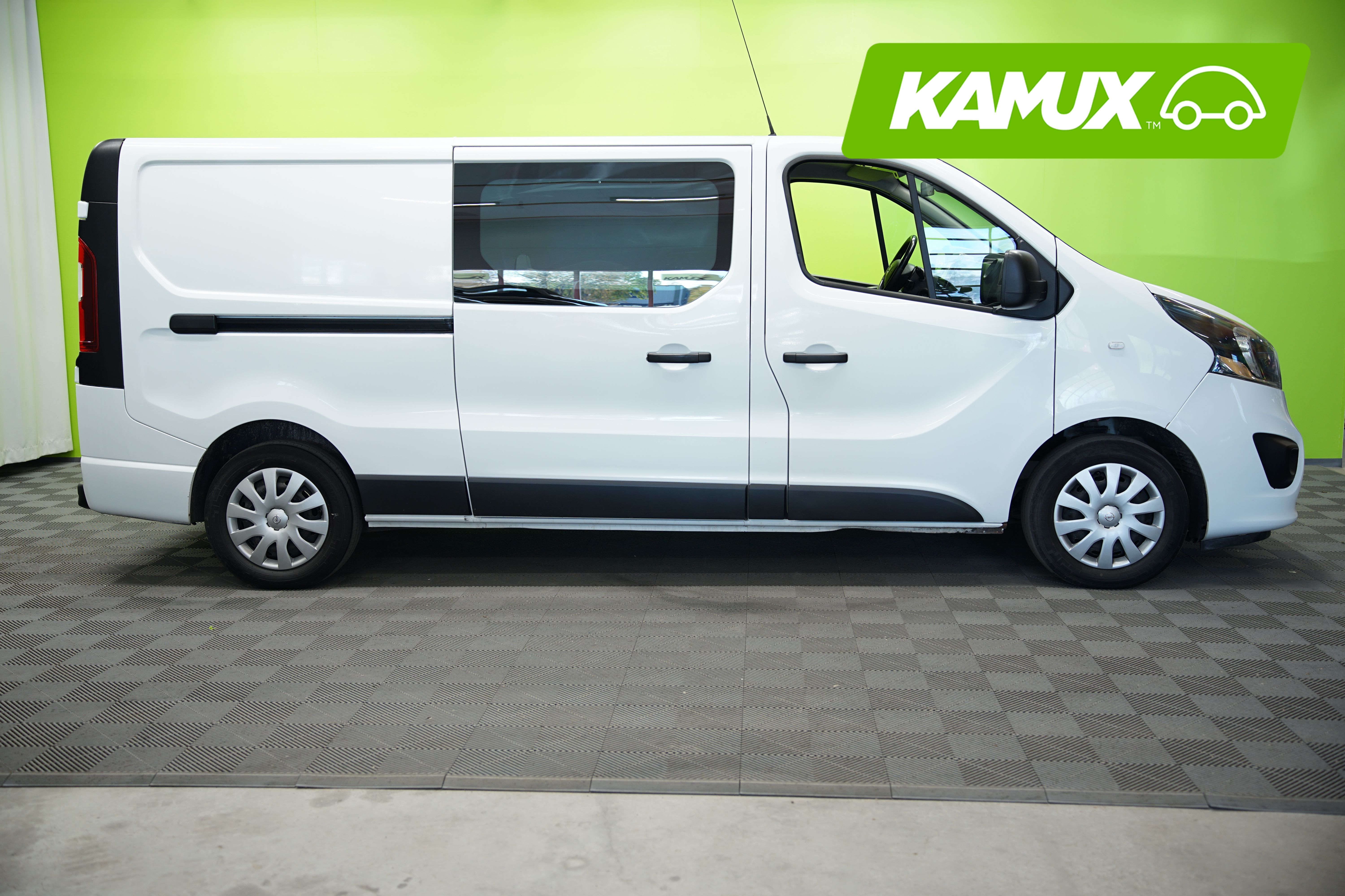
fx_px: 1345
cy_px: 448
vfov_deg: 36.9
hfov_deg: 53.1
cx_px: 672
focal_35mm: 36
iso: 200
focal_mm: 36
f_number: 2.8
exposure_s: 1/25
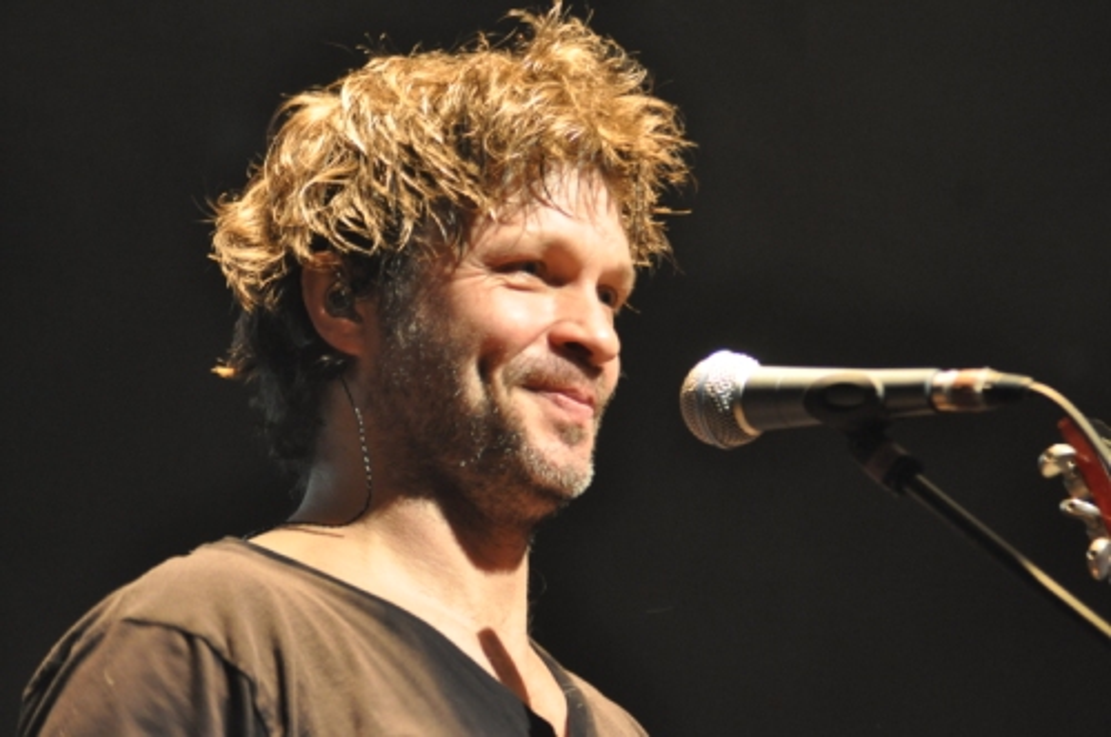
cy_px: 368
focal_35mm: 202
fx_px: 6241
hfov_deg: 10.2
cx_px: 556
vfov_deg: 6.8
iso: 1600
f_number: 4.2
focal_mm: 135
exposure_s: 1/20
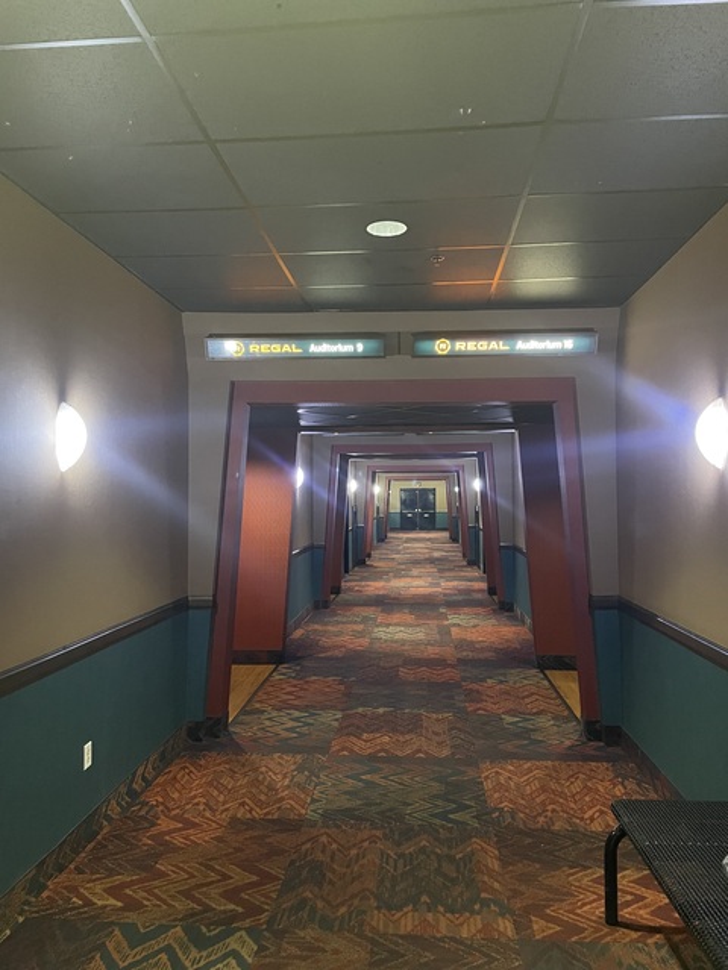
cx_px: 364
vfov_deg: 67.3
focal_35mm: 26
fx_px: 729
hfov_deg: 53.1
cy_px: 485
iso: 500
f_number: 1.6
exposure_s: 1/30
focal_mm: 4.2
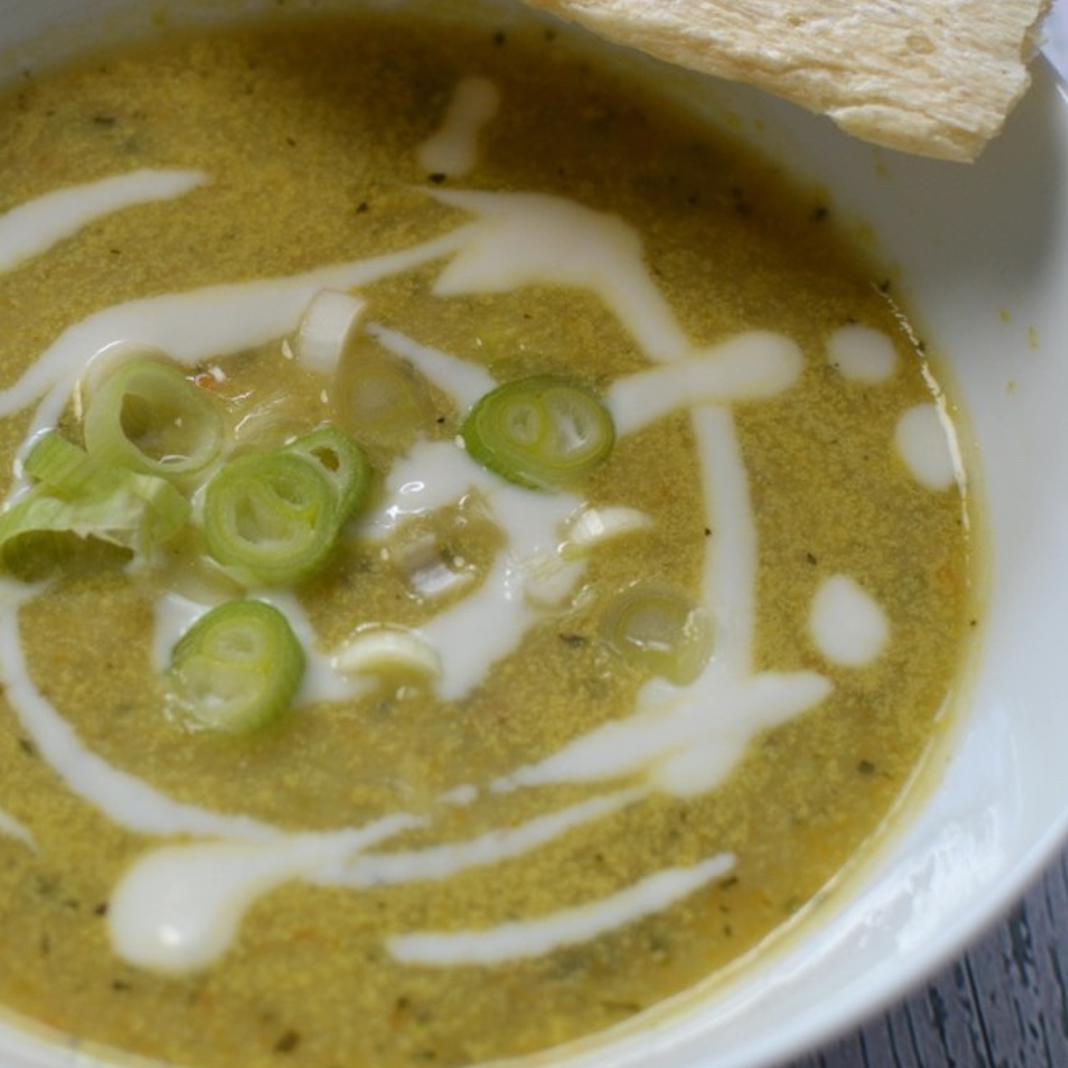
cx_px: 315
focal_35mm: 88
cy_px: 444
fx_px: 3066
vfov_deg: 19.7
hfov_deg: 19.7
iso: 400
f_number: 3.5
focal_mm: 35
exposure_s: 1/320
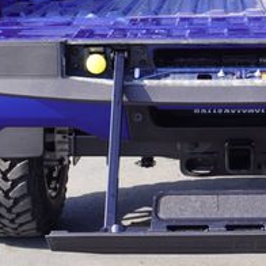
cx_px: 224
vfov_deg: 15.3
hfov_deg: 15.4
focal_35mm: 112
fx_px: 977
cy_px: 14
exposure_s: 1/80
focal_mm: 27
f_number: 6.3
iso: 100
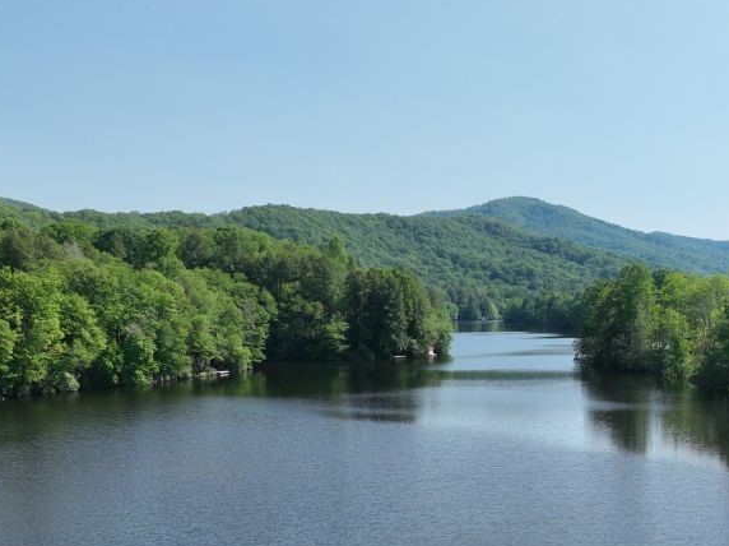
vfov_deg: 33.0
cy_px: 400
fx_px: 905
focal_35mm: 43
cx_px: 400
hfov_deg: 43.8
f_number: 2.8
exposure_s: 1/3200
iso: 250
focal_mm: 12.29
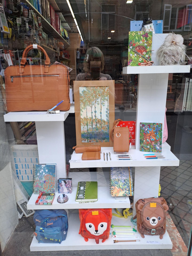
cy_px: 128
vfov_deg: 69.4
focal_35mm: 25
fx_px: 185
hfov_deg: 54.9
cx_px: 96
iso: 32
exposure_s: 1/139
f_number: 1.8
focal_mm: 4.65
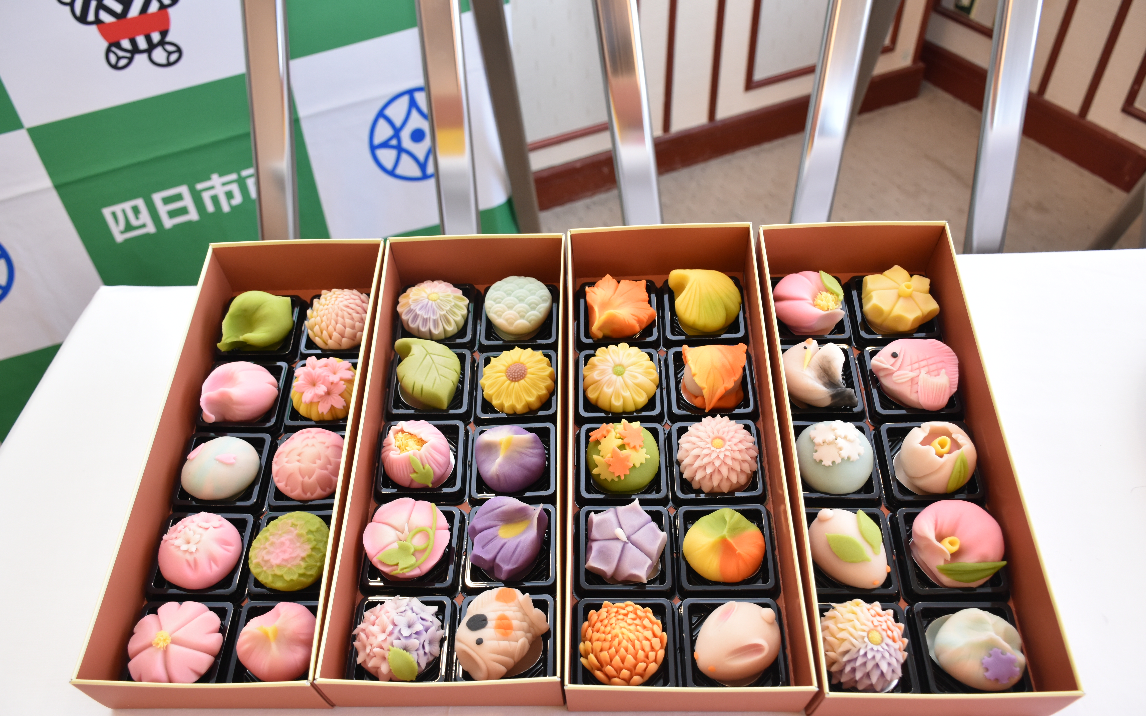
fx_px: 874
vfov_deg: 44.5
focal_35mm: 28
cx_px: 566
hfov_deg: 66.5
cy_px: 388
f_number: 5.6
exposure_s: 1/125
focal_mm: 18
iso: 800
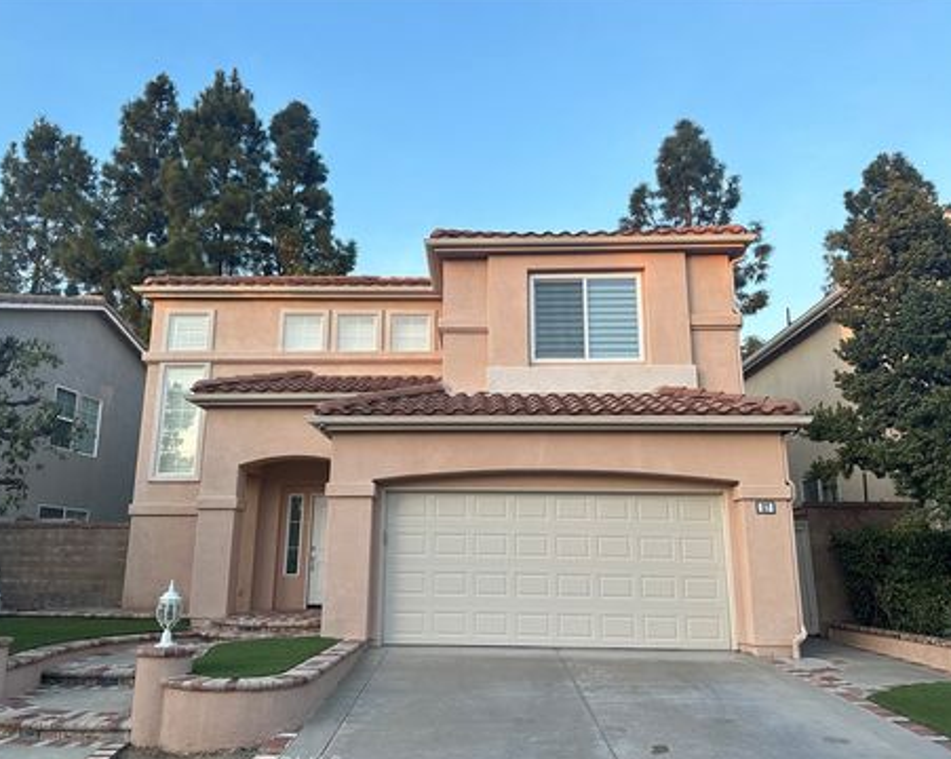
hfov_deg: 66.1
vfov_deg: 54.9
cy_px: 385
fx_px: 731
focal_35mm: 26
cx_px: 460
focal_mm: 6.86
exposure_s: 1/344
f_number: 1.78
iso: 80
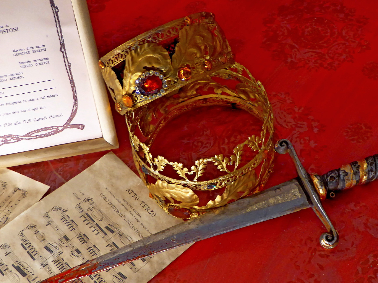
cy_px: 166
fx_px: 601
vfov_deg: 26.5
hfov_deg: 34.9
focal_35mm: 55
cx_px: 202
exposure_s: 1/25
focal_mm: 7.2
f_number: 3.8
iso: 200
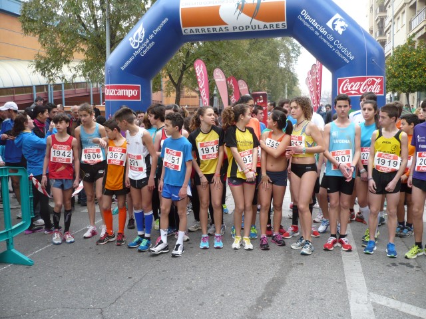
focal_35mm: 35
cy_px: 160
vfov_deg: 40.7
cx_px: 213
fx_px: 431
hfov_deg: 52.6
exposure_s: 1/100
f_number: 2.8
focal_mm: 5.8
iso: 100
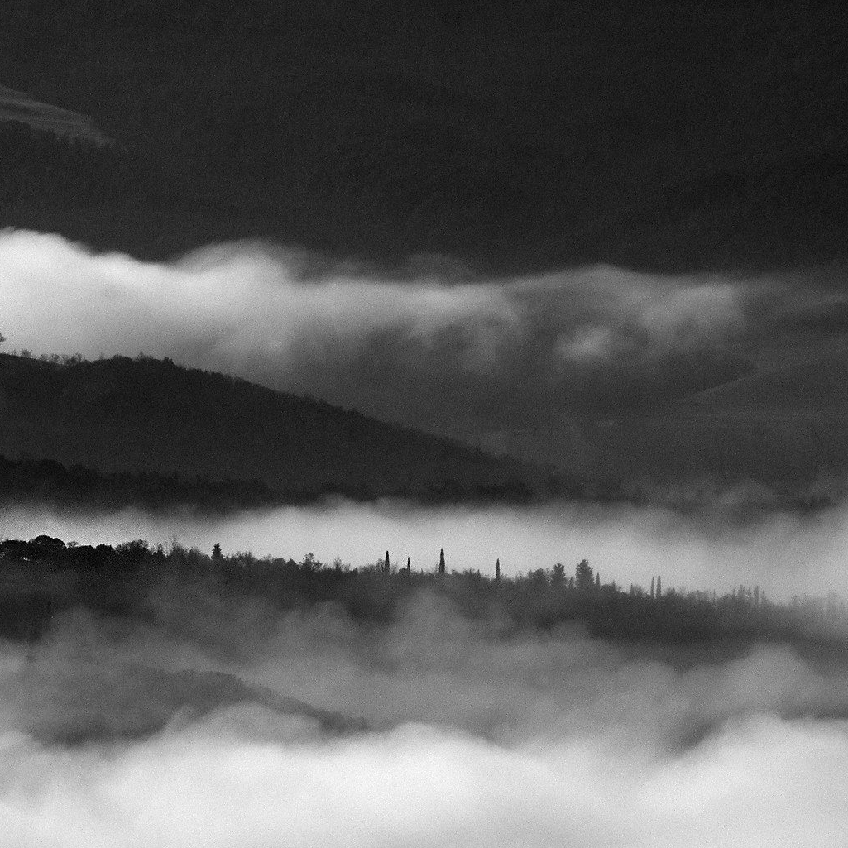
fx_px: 16518
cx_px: 10
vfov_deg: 2.9
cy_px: 630
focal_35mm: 596
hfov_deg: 2.9
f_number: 14
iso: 200
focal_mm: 200
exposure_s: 1/1600
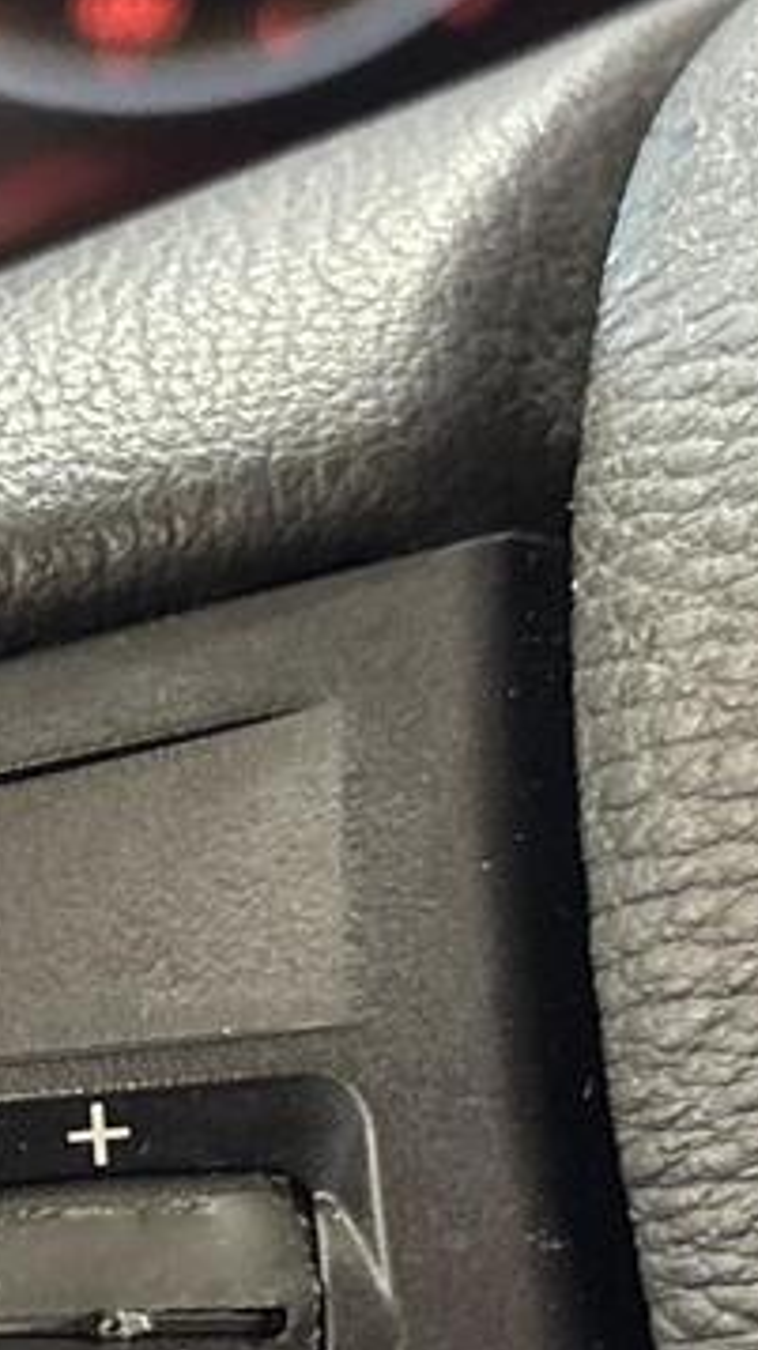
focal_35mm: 114
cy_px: 928
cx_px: -392
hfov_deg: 10.3
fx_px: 4079
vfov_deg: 18.7
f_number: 1.6
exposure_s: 1/31
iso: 640
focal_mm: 5.96
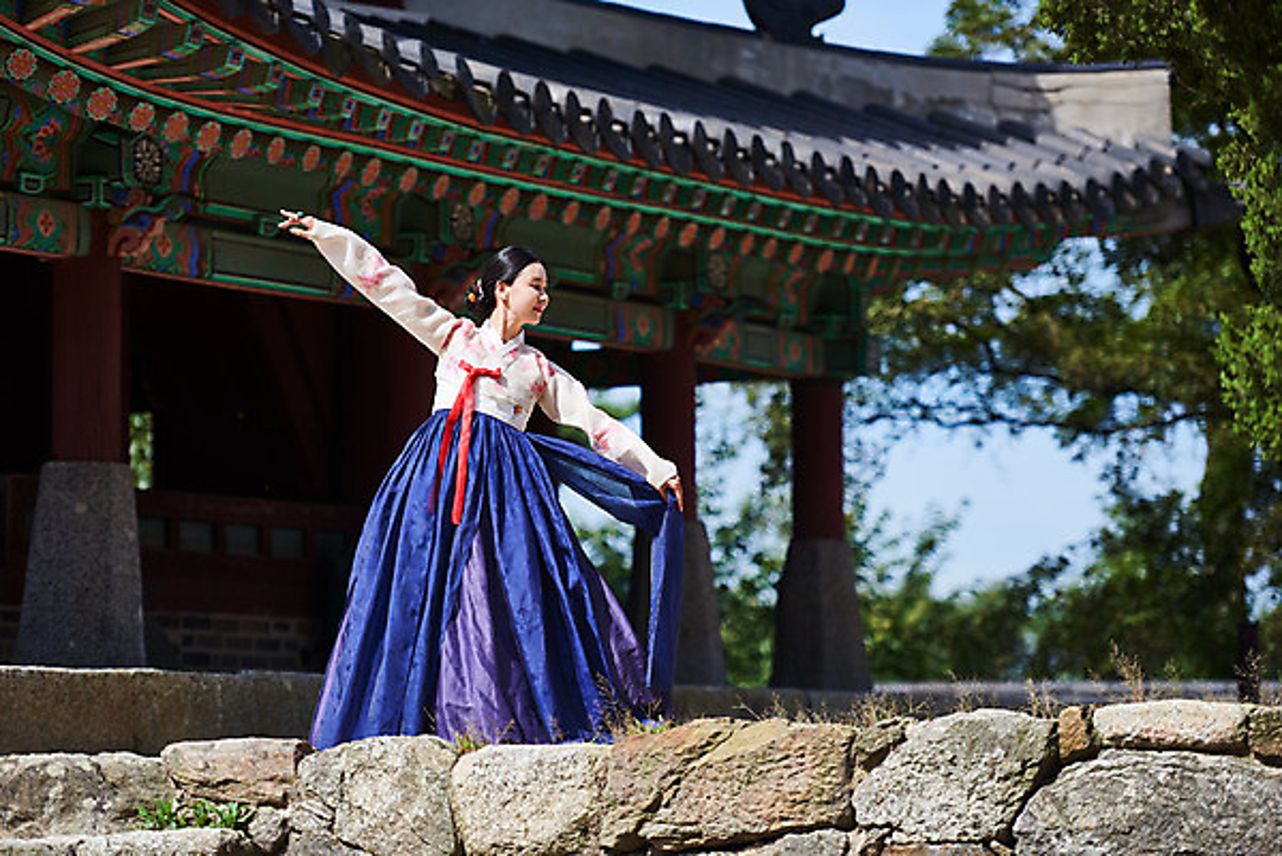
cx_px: 641
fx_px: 4988
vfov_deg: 9.8
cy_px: 428
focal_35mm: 140
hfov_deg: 14.6
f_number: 2.8
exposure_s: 1/1600
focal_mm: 140
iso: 100
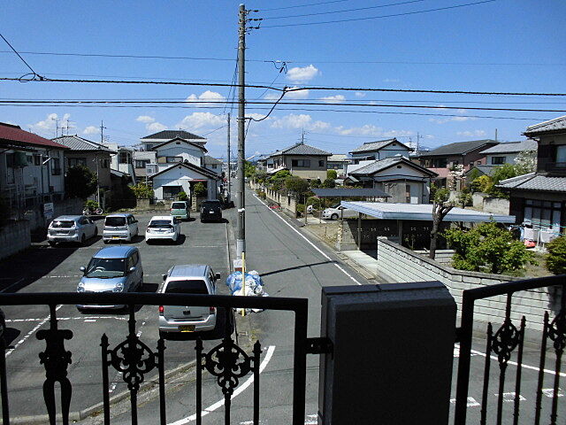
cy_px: 212
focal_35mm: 26
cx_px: 283
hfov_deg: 67.3
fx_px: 425
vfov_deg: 53.1
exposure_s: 1/800
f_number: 3.5
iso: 100
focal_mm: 4.6
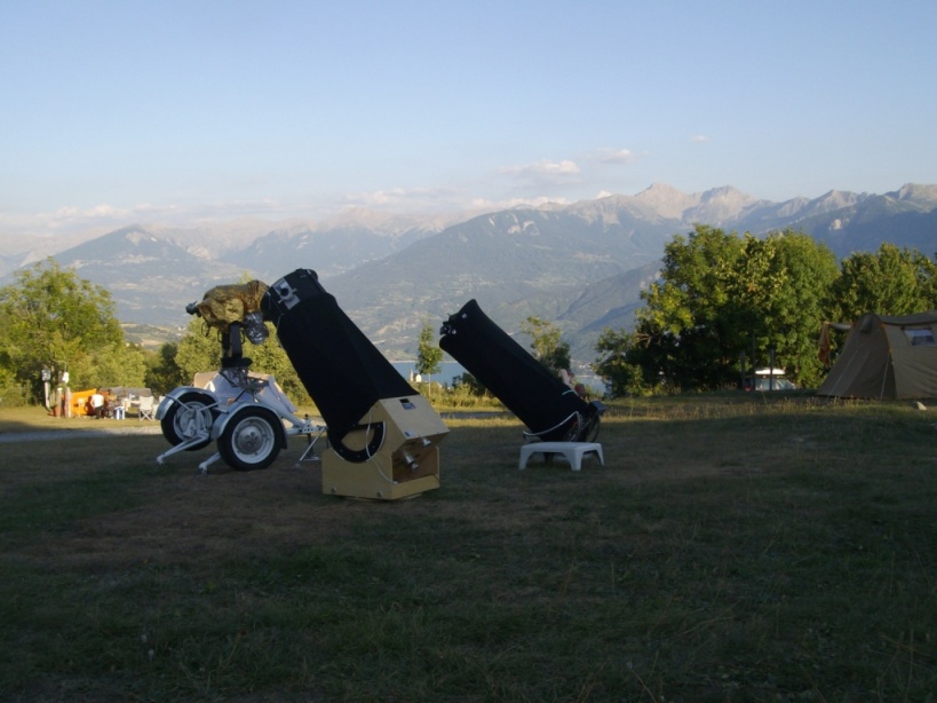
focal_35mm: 36
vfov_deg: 39.6
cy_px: 352
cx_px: 468
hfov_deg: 51.4
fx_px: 974
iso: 80
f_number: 4.8
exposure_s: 1/320
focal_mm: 6
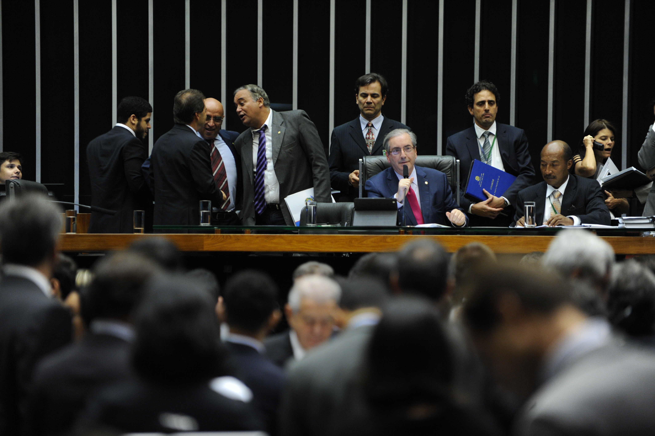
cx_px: 328
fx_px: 3637
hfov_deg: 10.3
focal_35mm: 200
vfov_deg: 6.9
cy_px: 218
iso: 1600
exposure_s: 1/80
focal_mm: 200
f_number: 2.8
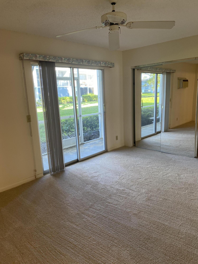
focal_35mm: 26
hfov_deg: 53.1
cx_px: 99
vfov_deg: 67.3
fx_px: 198
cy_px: 132
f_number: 1.8
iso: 64
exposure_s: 1/60
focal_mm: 4.25
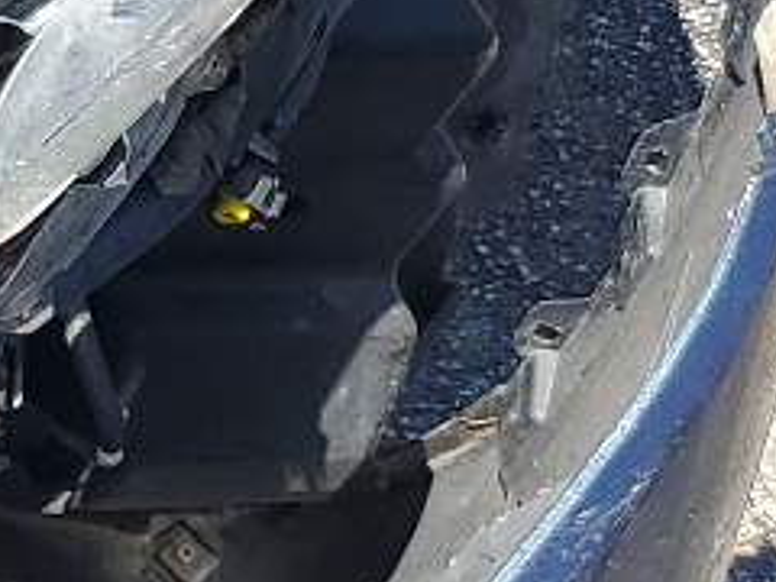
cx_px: -1432
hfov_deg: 9.4
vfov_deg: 8.4
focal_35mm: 173
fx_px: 3878
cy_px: -310
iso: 50
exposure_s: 1/1250
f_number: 1.5
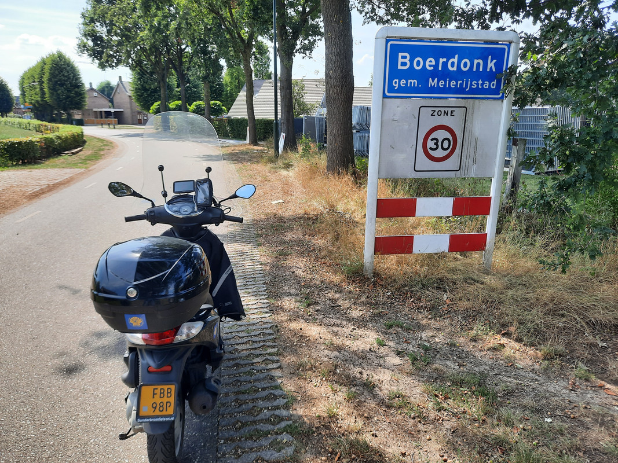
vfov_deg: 54.9
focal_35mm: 25
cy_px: 232
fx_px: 446
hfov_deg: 69.4
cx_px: 309
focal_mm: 4.6
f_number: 2
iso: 32
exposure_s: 1/307
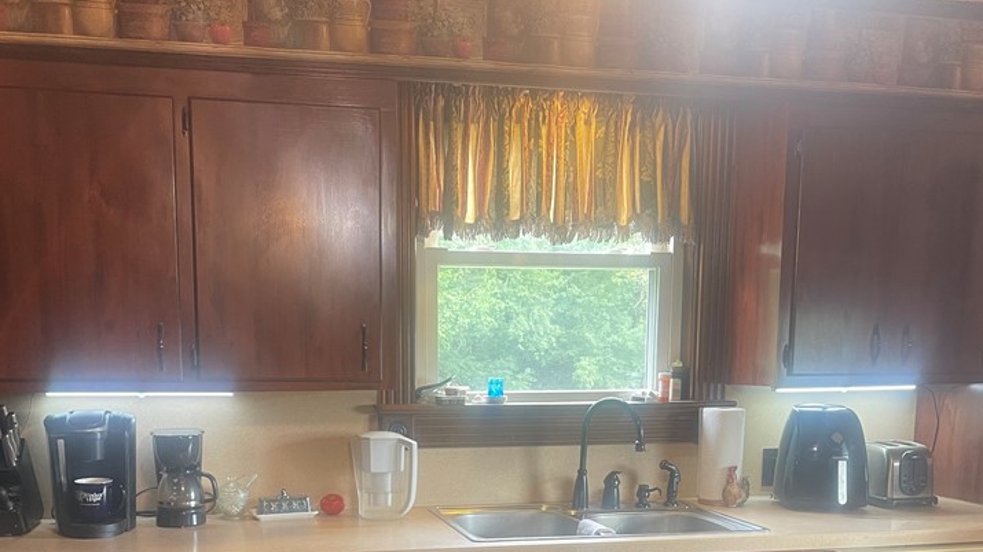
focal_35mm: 39
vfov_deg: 29.0
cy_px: 514
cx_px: 439
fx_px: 1016
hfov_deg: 51.5
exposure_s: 1/60
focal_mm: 5.1
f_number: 1.6
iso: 250
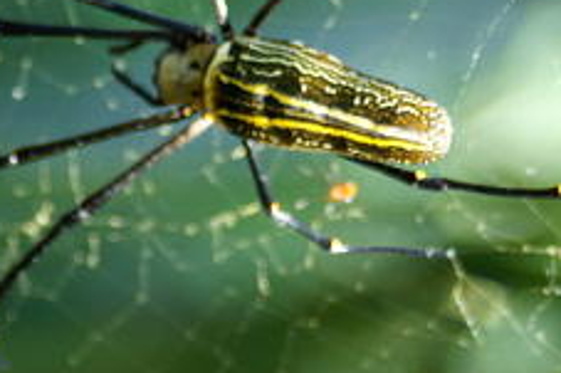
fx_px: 6920
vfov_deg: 3.1
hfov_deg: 4.6
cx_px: 250
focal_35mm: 444
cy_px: 116
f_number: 4.5
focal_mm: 105
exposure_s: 1/100
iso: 100
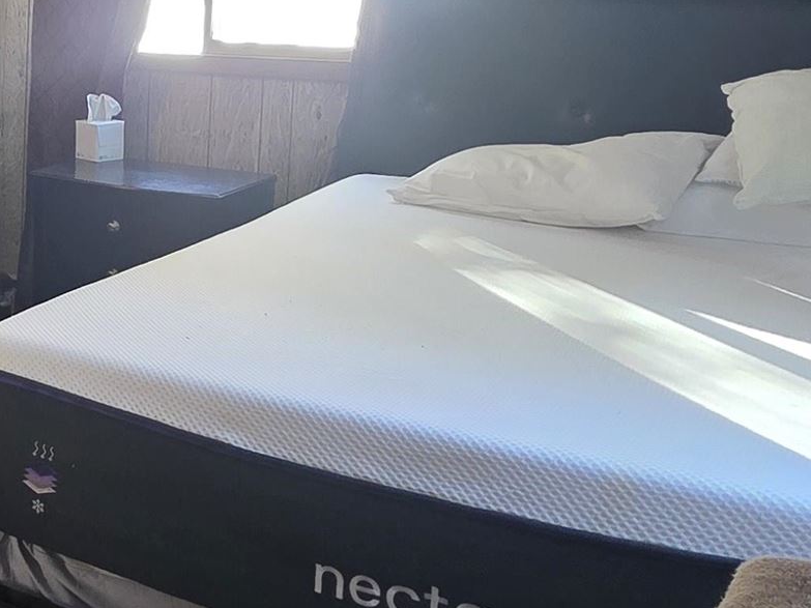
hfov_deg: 32.2
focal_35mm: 51
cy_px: 129
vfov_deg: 28.0
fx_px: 1195
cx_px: -117
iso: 400
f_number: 1.9
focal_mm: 2.2
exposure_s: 1/60
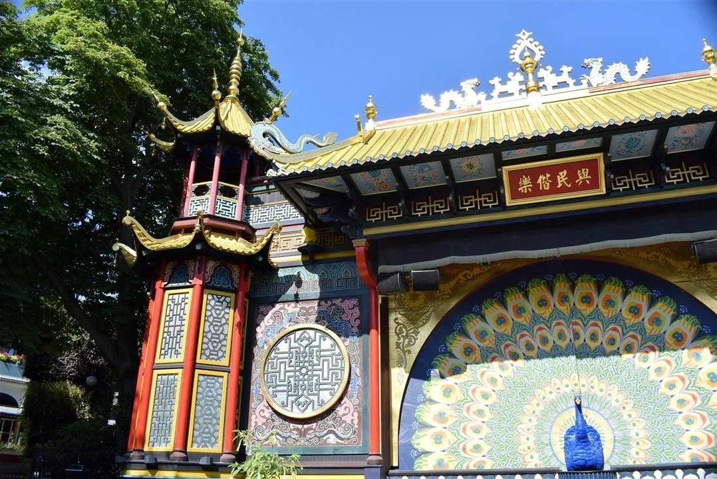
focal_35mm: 27
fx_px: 538
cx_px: 358
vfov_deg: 48.0
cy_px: 240
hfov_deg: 67.4
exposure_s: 1/320
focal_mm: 18
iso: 200
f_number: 9
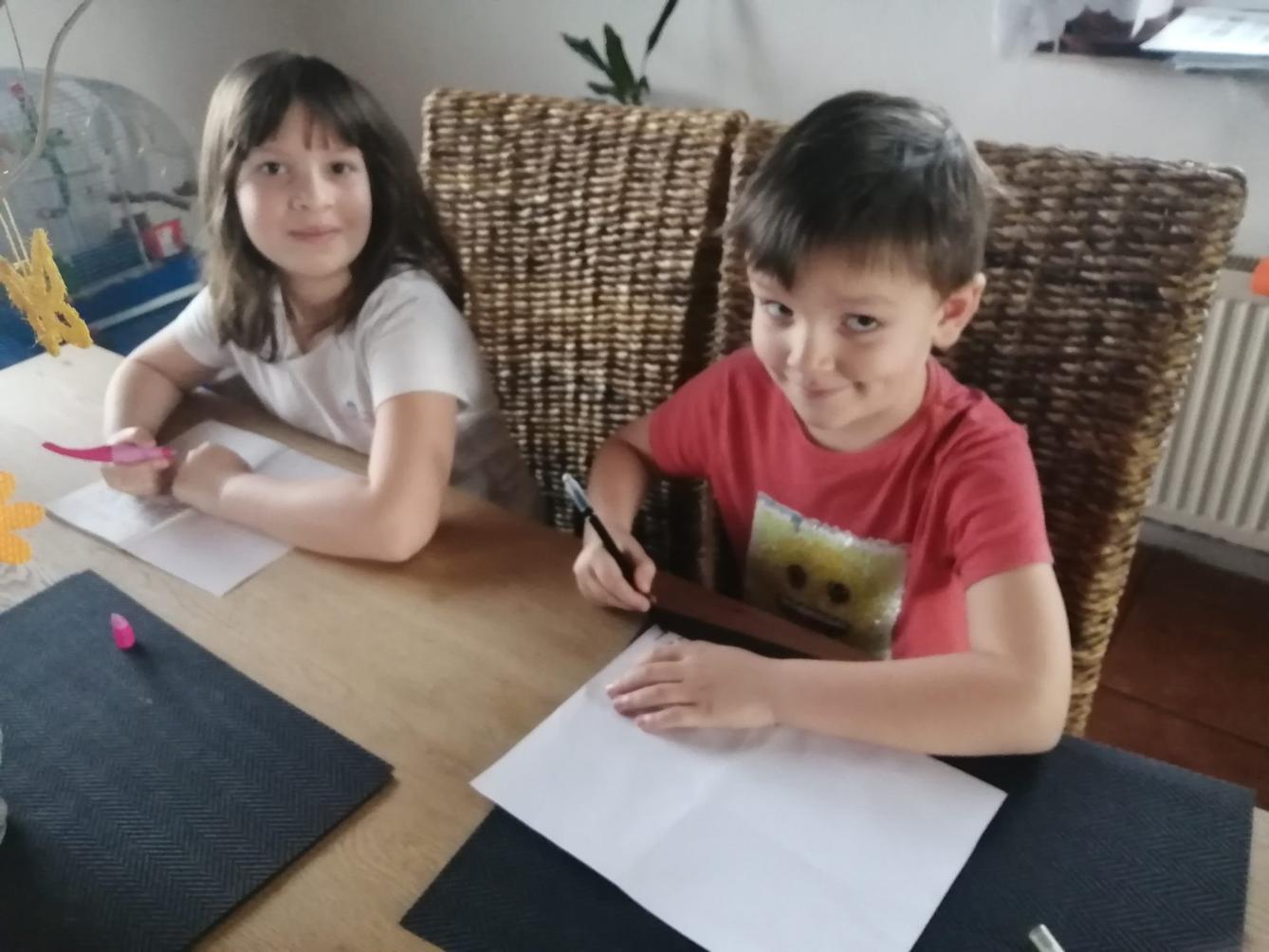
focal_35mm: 26
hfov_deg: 67.3
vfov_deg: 53.1
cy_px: 476
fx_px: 953
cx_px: 634
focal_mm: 3.6
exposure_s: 1/33.3
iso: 500
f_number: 1.8
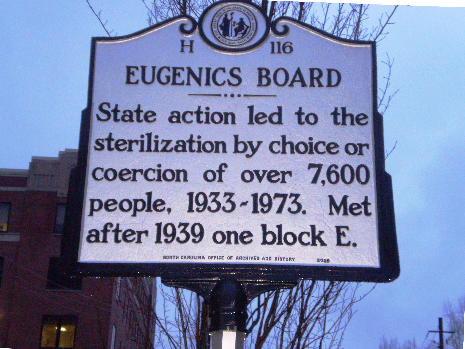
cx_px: 232
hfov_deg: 30.3
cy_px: 174
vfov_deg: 22.9
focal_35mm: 64
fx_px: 859
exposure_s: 1/40
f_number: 4.4
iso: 500
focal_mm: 11.3
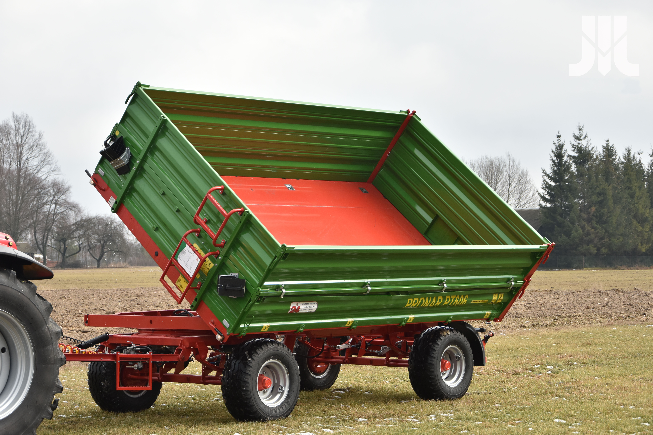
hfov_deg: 26.0
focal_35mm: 78
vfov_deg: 17.5
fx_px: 1415
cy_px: 218
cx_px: 326
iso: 400
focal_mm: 52
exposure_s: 1/500
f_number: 5.6
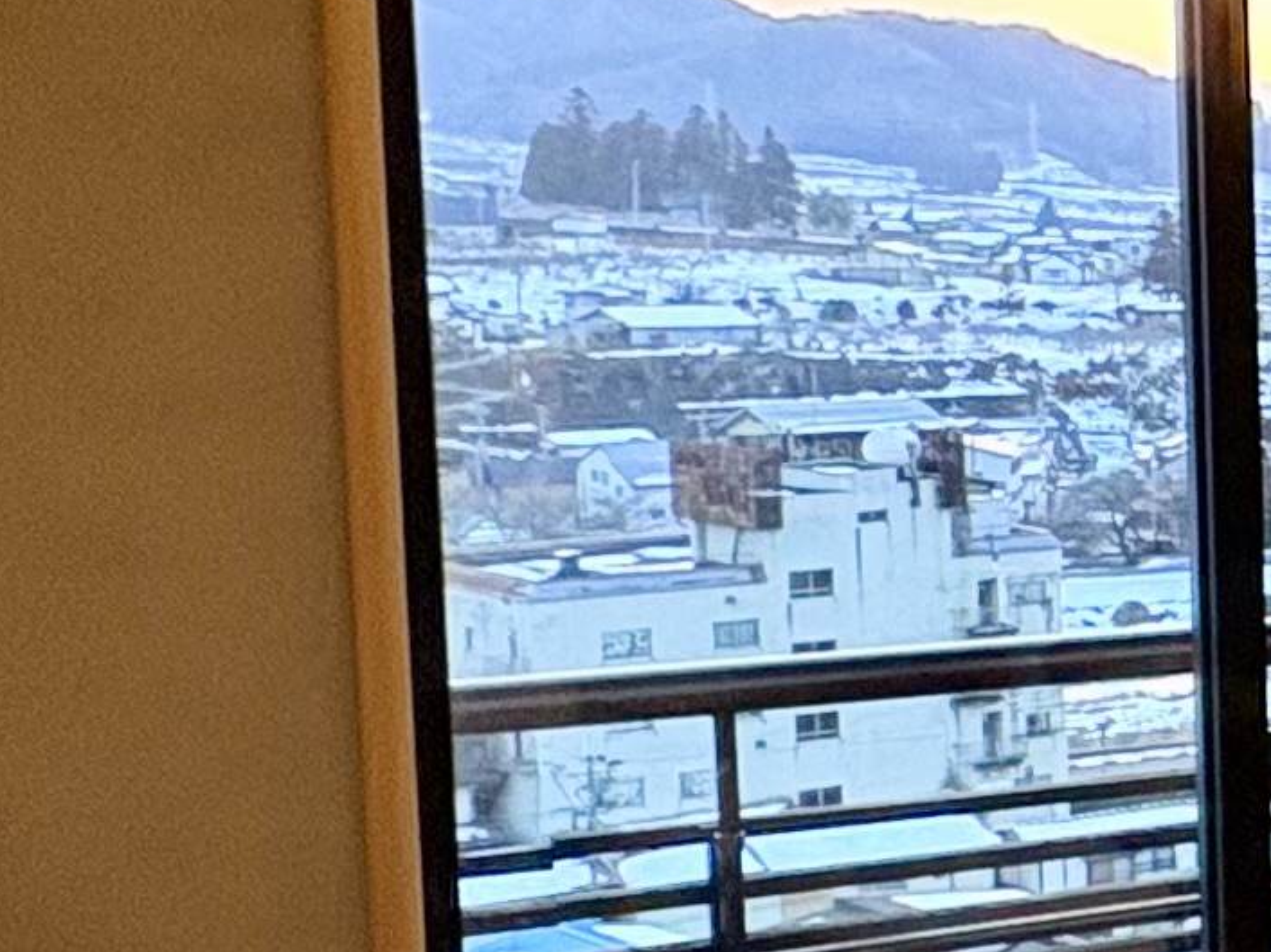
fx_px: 2936
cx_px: 2927
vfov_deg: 18.4
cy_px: 477
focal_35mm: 80
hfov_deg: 15.5
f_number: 2.2
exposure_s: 1/60
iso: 250
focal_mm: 2.22
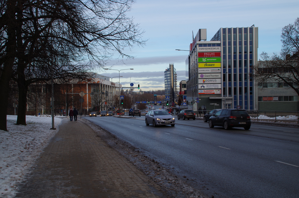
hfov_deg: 46.5
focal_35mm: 42
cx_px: 150
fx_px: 348
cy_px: 99
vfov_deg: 31.8
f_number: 11
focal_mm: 28
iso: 250
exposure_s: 1/125
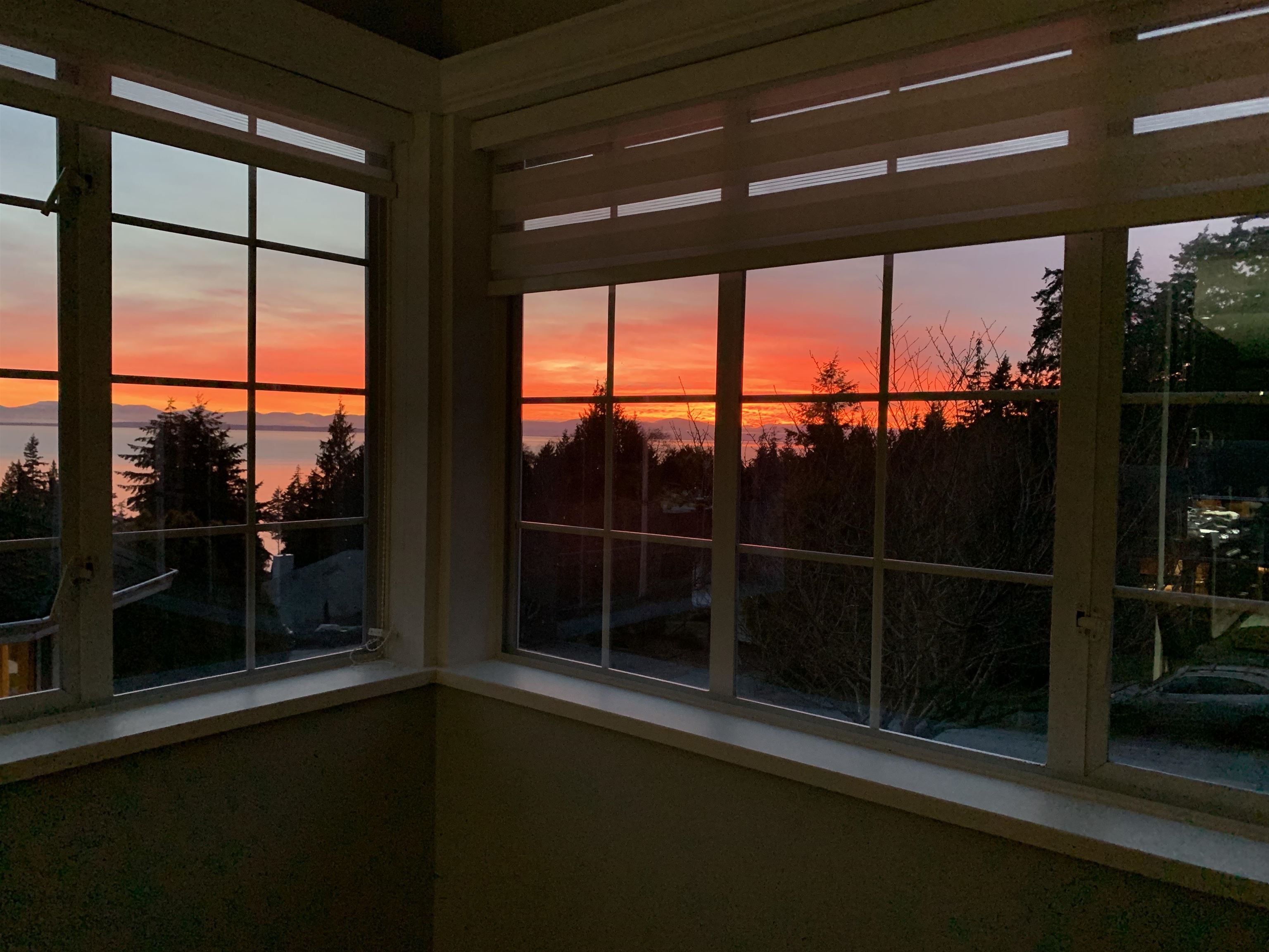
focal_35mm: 26
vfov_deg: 53.1
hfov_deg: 67.3
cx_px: 634
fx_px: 953
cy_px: 476
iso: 400
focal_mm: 4.25
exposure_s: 1/57
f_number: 1.8
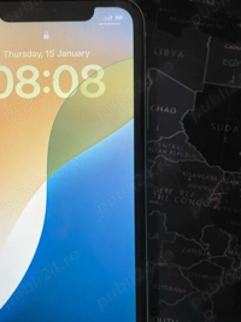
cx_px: 65
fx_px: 362
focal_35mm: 39
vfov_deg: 47.5
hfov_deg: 36.1
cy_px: 199
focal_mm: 4.2
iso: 200
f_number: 1.6
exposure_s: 1/59
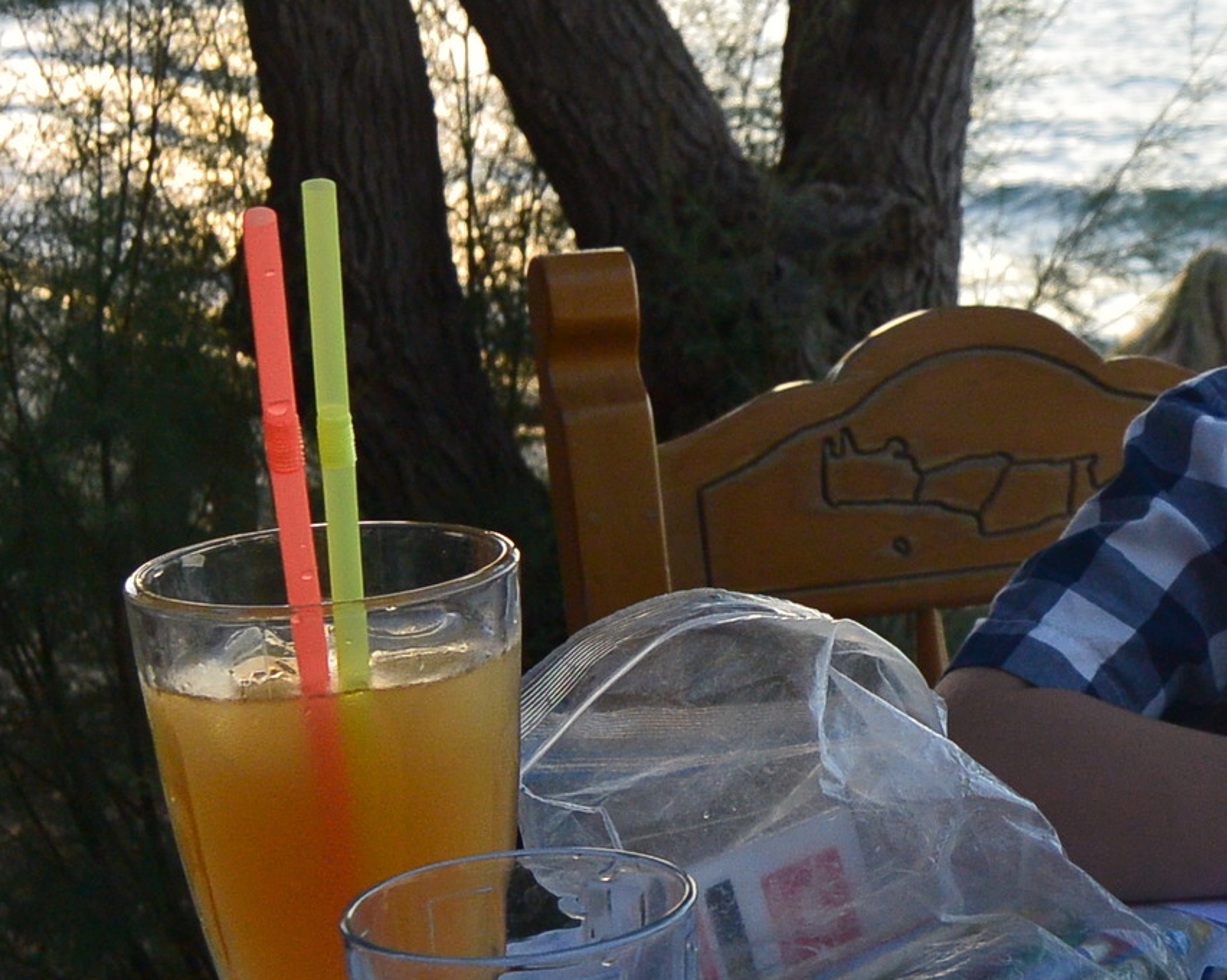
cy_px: 566
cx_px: 1509
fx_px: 2904
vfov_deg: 19.2
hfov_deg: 21.9
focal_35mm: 80
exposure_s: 1/250
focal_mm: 11
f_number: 4
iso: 160
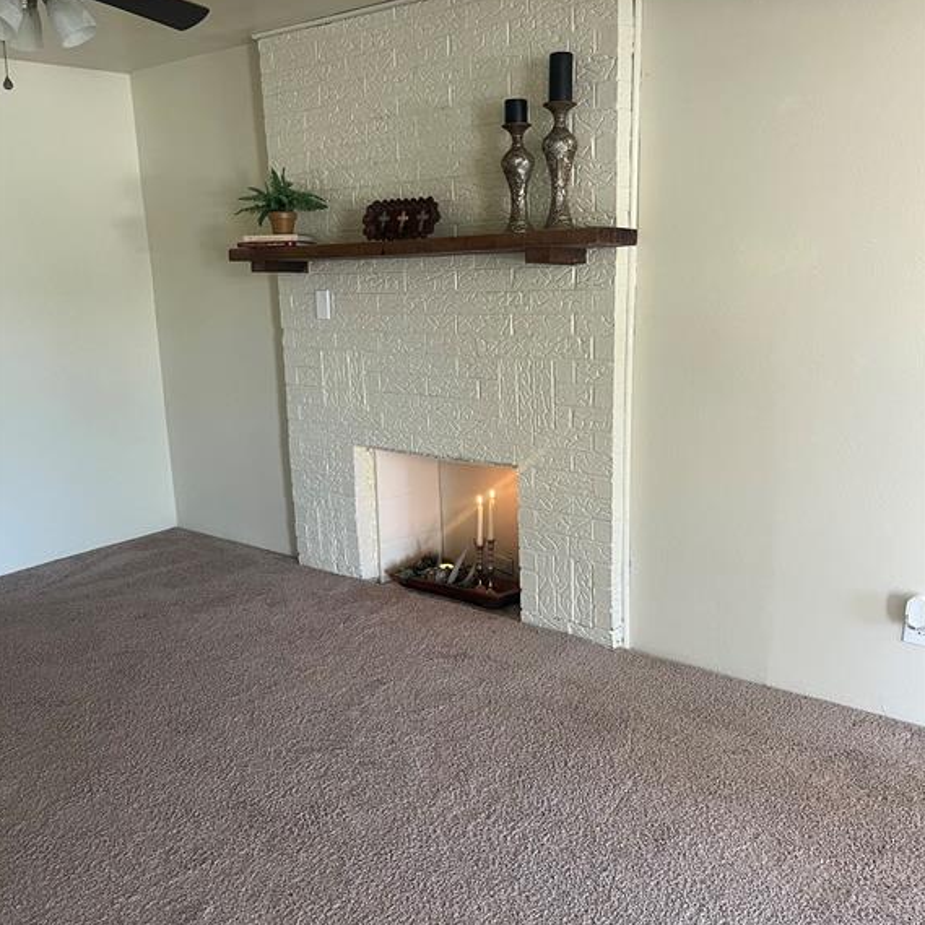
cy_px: 497
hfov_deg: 52.5
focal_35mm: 31
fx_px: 937
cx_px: 460
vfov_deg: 52.5
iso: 125
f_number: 1.6
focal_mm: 5.1
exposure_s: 1/66
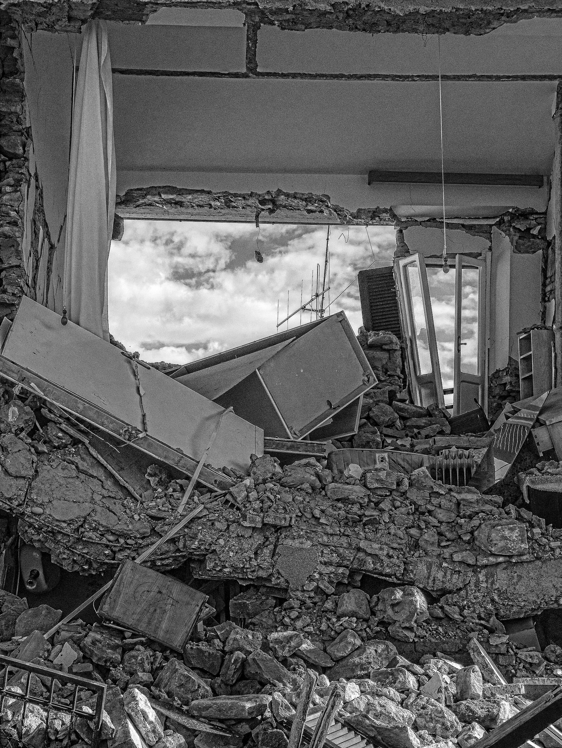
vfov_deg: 30.3
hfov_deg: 22.9
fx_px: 1384
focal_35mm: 64
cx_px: 281
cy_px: 374
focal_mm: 32
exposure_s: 1/500
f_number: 10
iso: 200
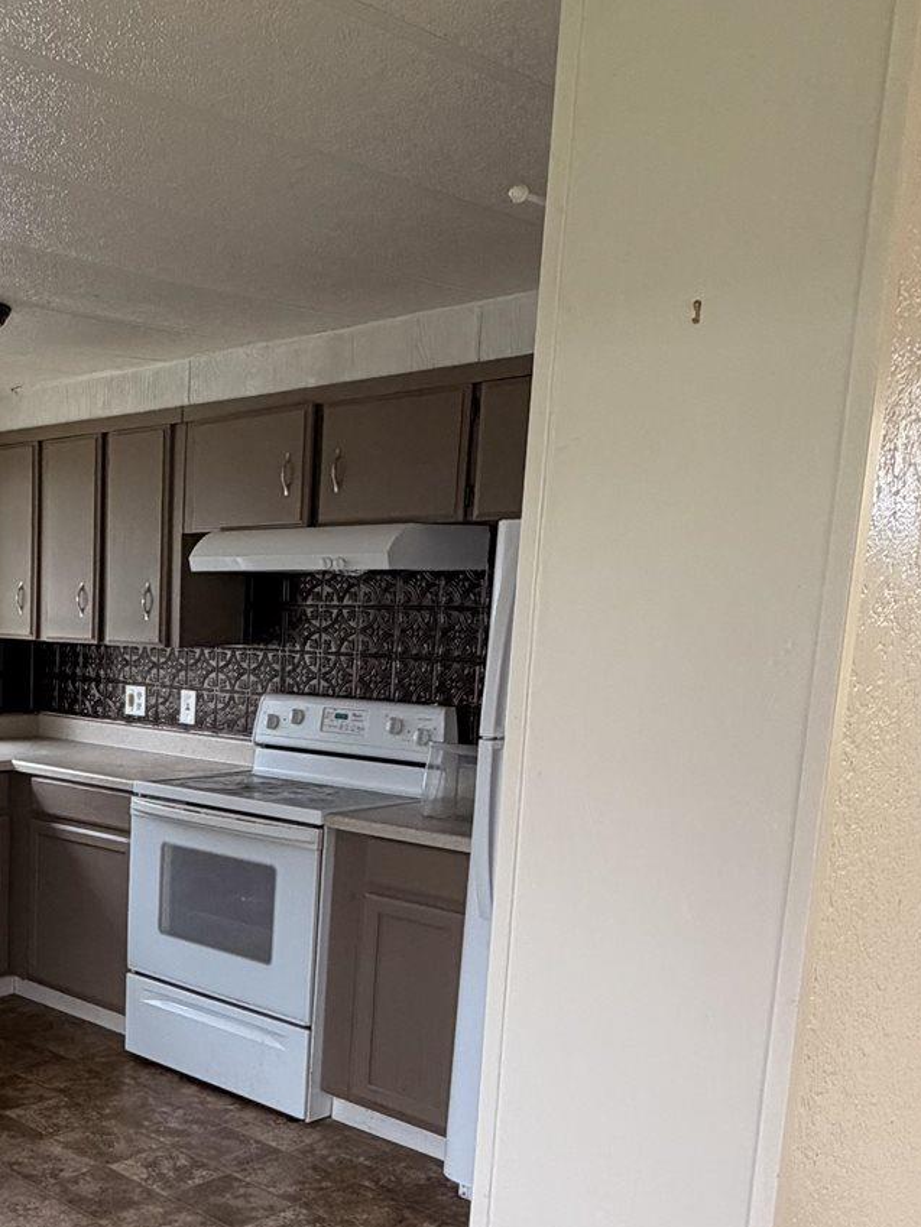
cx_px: 35
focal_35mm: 38
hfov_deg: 34.8
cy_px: 832
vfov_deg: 48.0
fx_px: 1348
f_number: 2.2
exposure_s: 1/121
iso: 250
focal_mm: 2.22
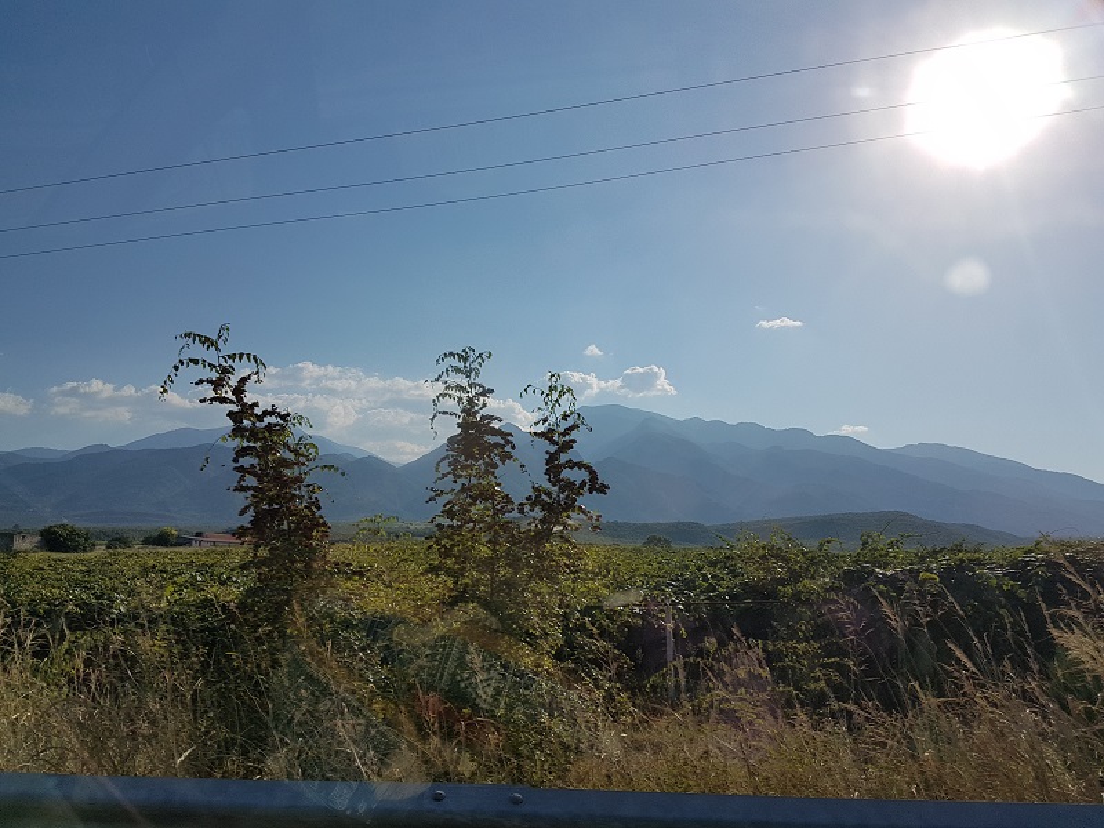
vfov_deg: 53.1
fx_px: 829
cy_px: 414
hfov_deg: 67.3
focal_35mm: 26
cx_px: 552
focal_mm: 4.2
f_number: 1.7
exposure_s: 1/6384
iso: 40
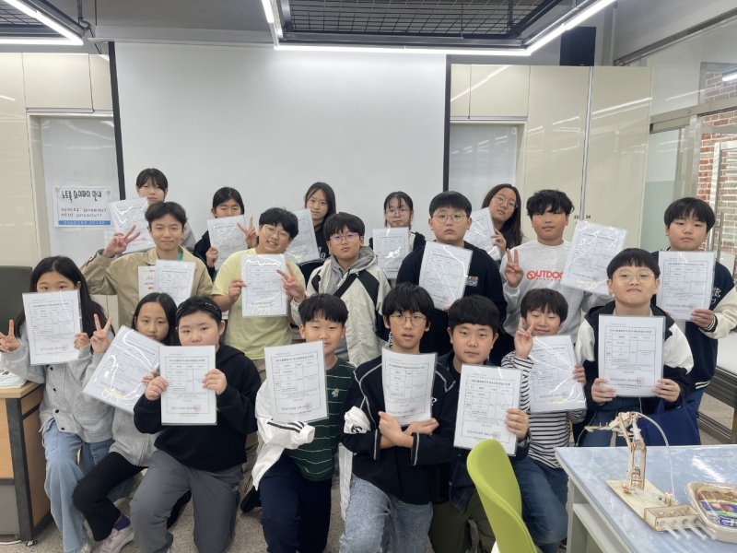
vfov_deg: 54.9
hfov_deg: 69.4
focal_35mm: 25
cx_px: 368
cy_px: 276
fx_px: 532
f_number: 1.6
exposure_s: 1/120
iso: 40
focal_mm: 5.1
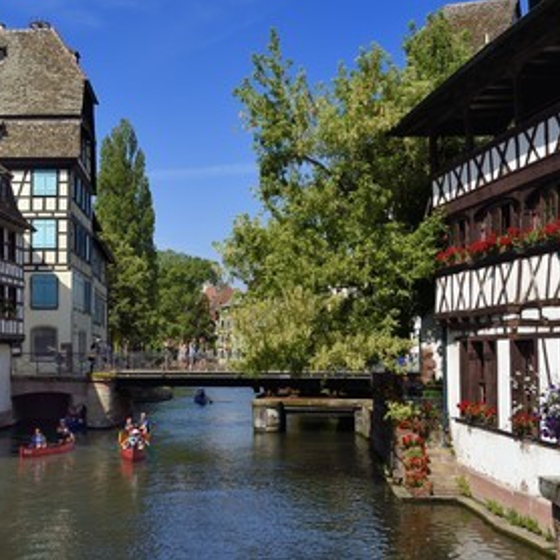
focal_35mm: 54
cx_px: 177
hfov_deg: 31.3
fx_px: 988
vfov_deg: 31.6
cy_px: 280
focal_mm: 42
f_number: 13
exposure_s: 1/250
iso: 200
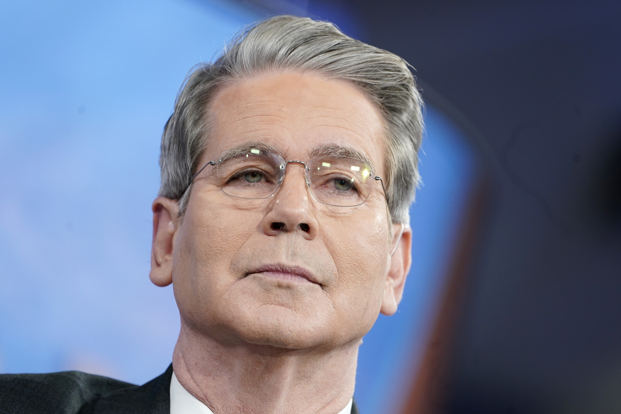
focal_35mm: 400
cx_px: 310
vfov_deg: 3.4
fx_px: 6899
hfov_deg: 5.2
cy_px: 207
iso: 1600
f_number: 5.6
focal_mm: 400
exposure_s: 1/160
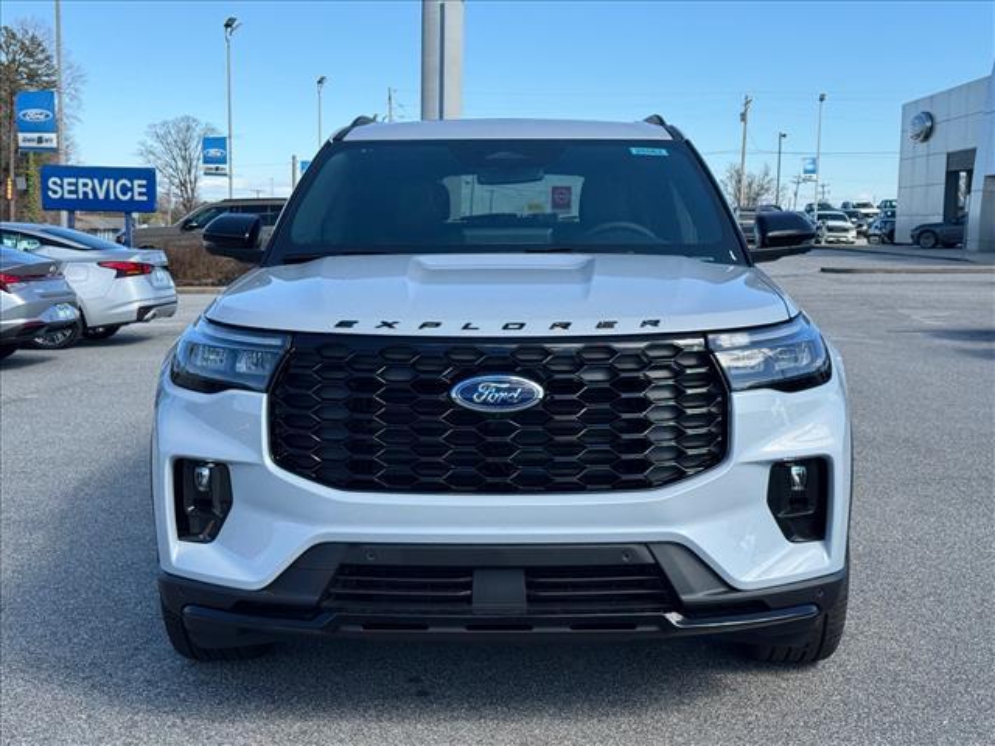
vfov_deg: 30.3
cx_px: 498
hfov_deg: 39.7
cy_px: 373
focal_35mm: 48
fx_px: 1380
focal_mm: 6.76
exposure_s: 1/2513
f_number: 1.78
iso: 64
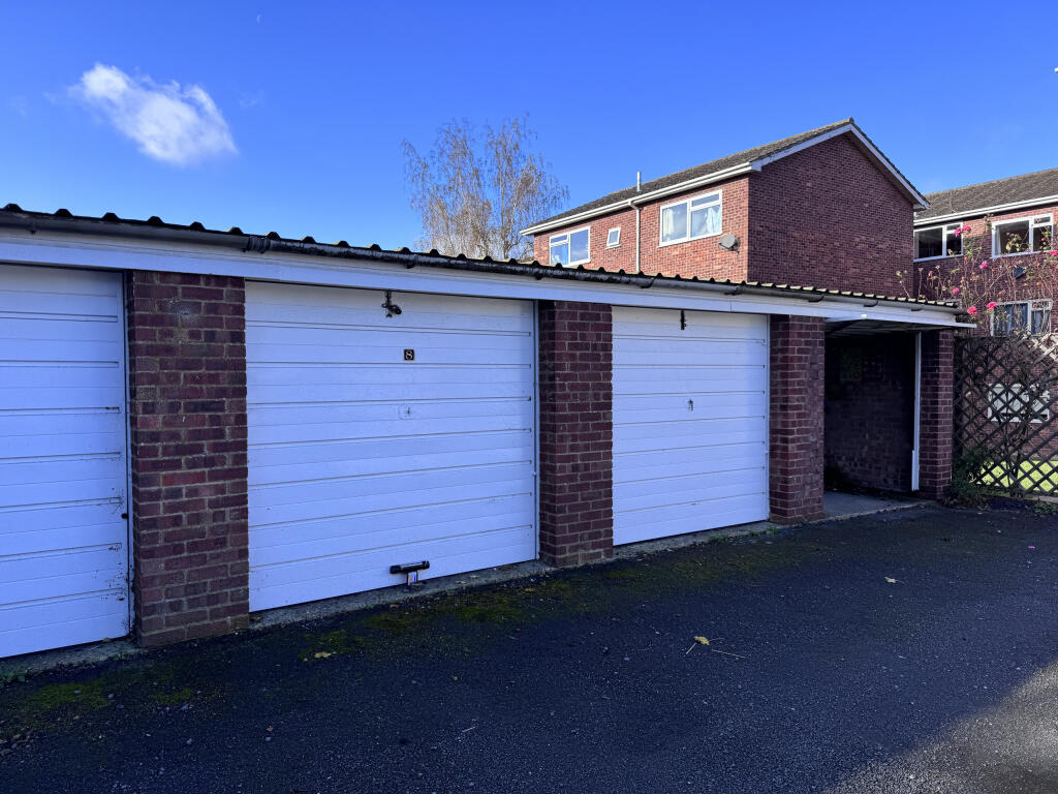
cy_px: 397
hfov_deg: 71.6
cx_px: 529
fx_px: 734
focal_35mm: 24
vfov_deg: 56.8
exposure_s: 1/1721
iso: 80
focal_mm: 6.76
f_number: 1.78
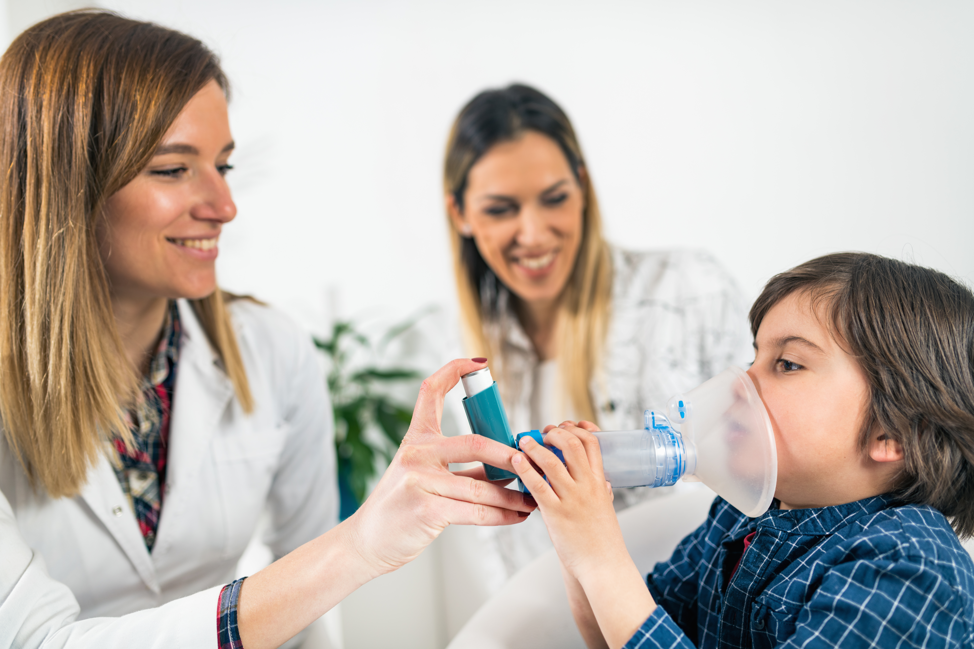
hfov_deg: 54.4
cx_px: 487
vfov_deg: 37.9
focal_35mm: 35
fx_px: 947
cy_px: 324
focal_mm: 35
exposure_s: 1/160
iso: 64
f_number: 2.2
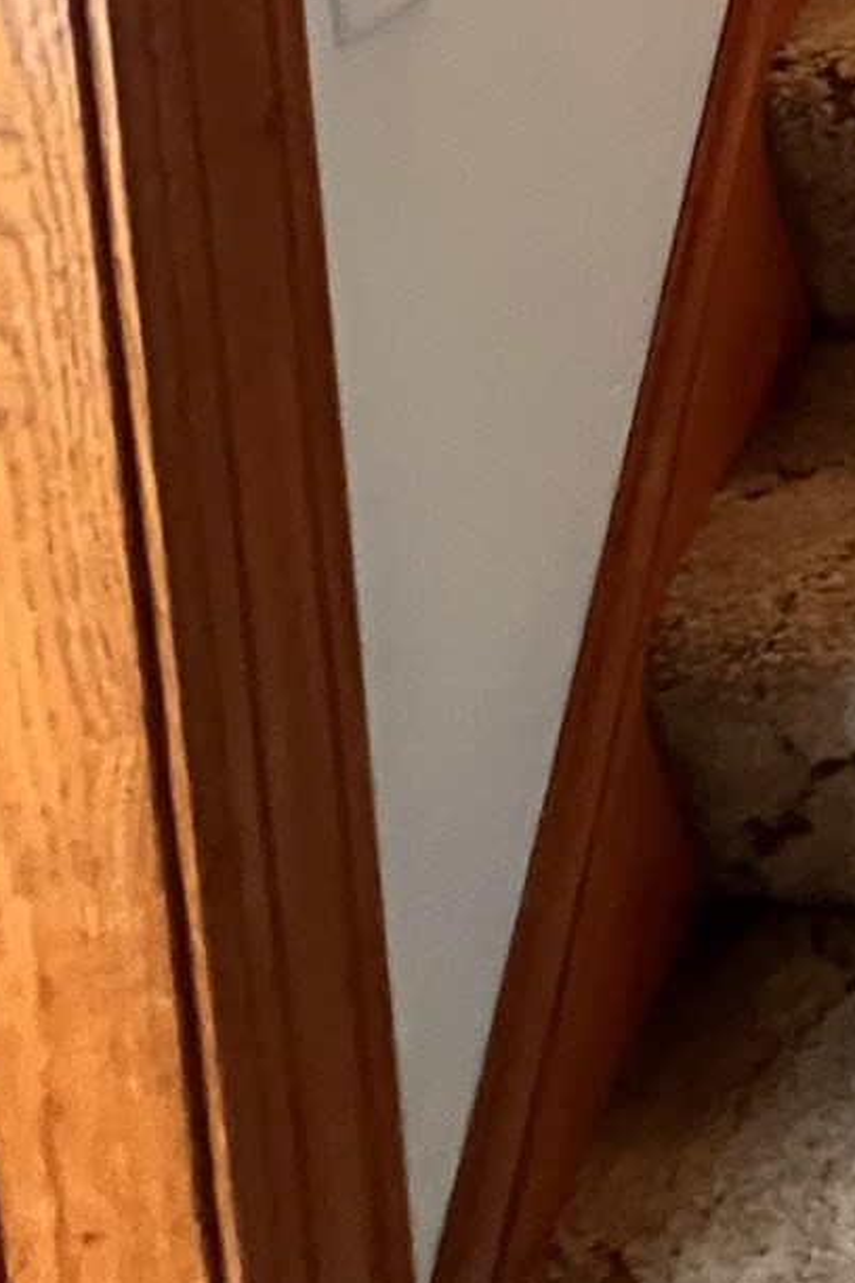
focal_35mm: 51
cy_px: -487
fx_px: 1818
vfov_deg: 29.2
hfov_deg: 19.8
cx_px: 1517
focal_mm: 1.57
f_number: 1.8
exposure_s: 1/40
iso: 800
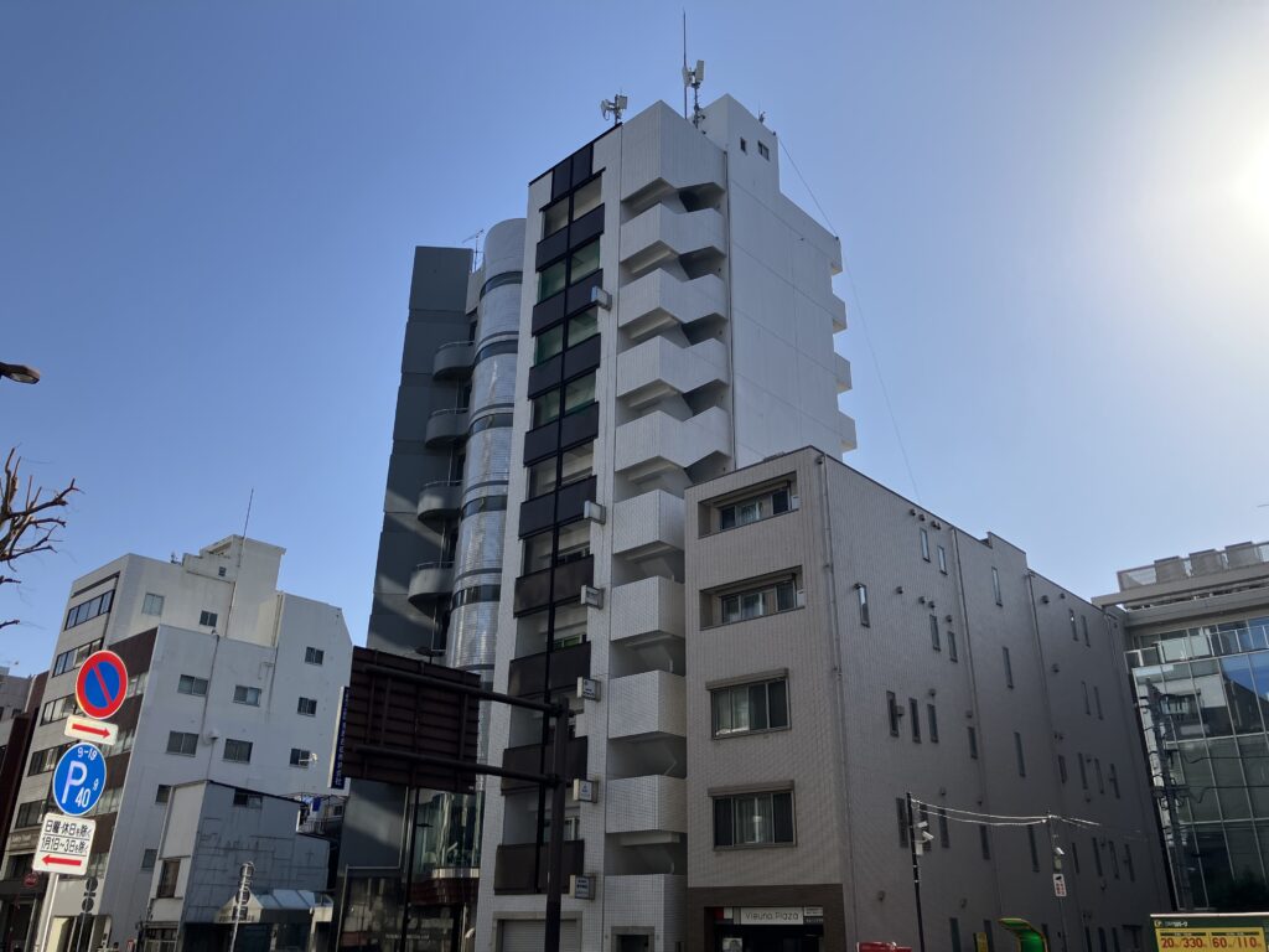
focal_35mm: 28
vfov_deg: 49.7
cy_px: 476
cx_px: 634
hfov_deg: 63.4
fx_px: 1026
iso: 32
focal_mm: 3.99
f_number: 1.8
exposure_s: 1/2558
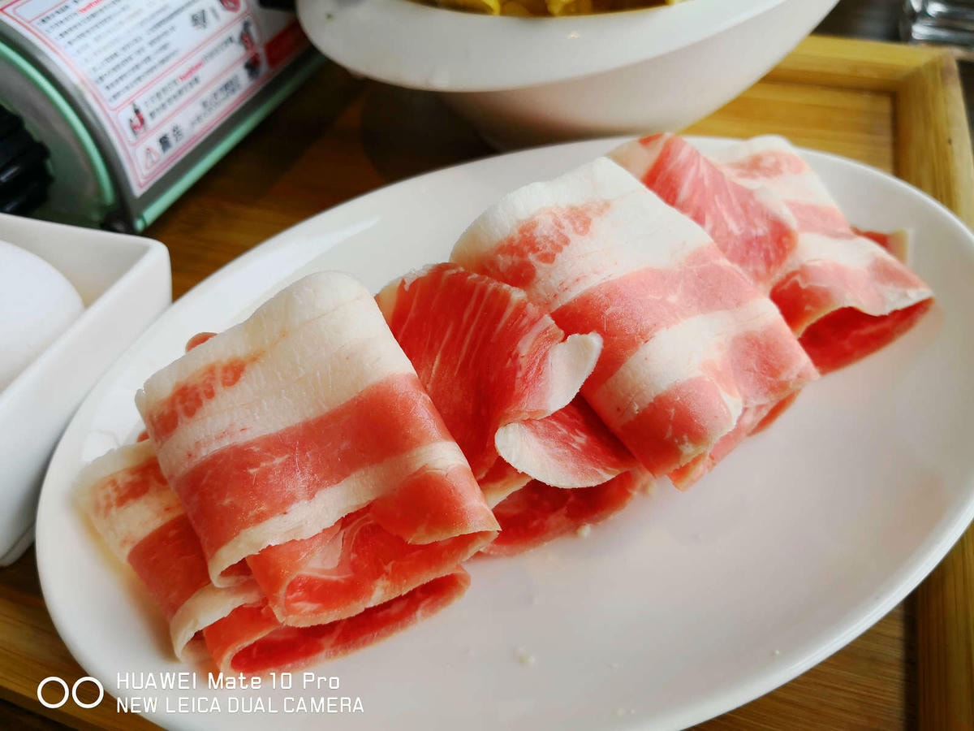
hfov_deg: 65.3
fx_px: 760
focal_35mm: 27
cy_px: 366
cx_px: 487
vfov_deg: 51.4
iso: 50
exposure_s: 1/437
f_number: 1.6
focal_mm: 3.95
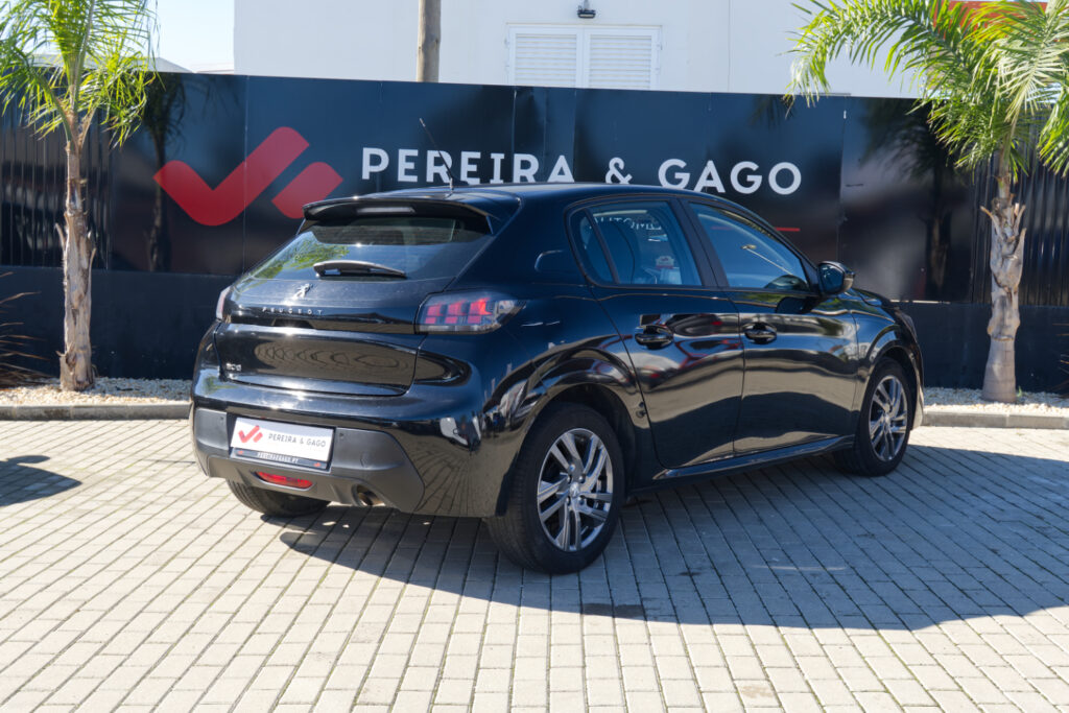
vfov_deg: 31.2
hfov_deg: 45.4
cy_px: 356
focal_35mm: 43
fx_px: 1277
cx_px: 534
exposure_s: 1/100
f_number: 7.1
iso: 160
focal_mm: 28.8
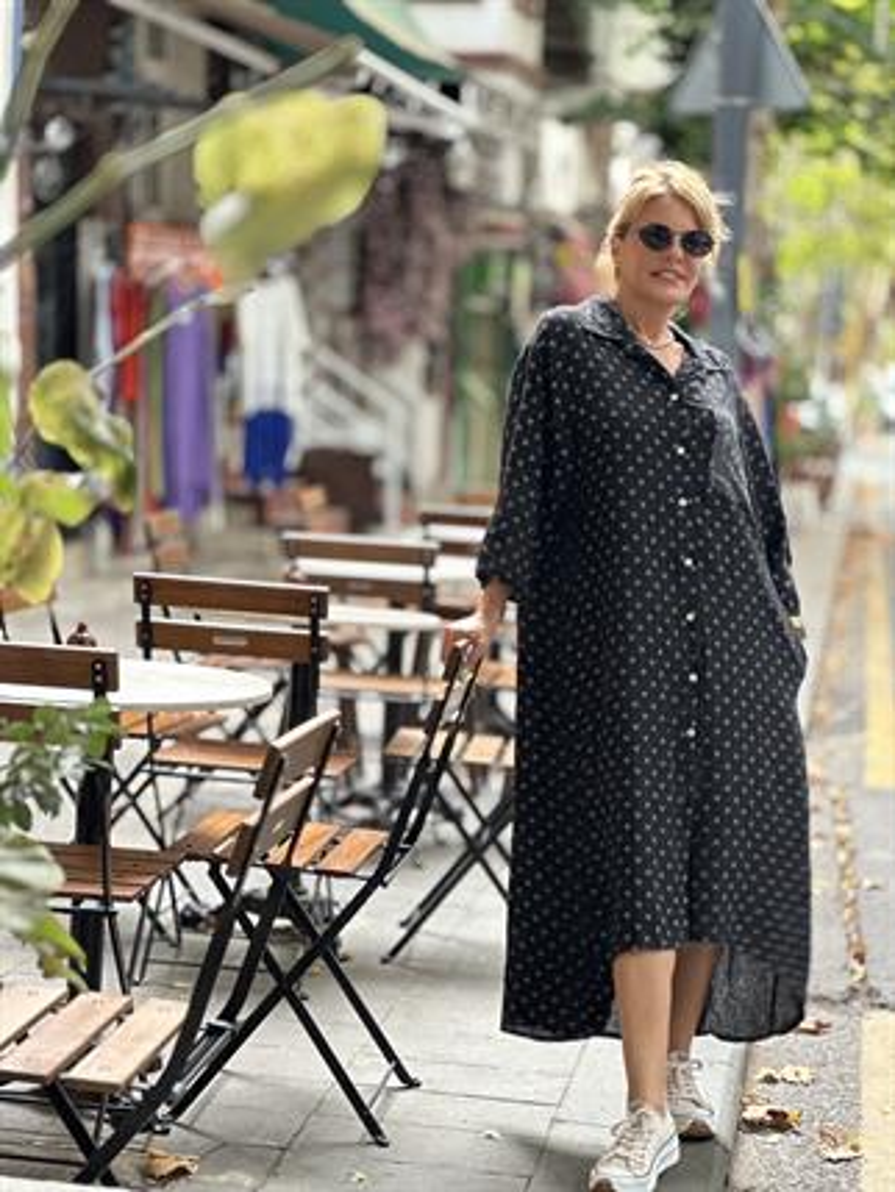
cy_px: 596
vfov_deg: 25.3
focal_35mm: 77
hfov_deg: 19.1
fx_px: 2653
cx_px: 448
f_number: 2.8
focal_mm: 9
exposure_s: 1/40
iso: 200
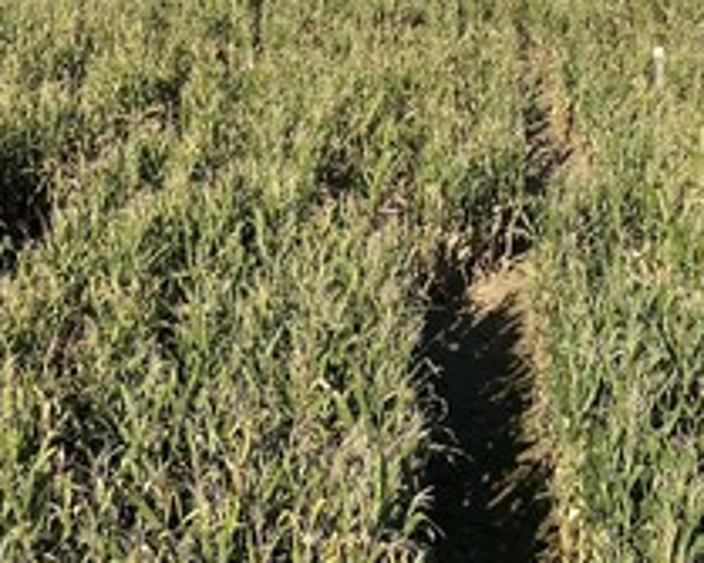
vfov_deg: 21.8
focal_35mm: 68
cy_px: 34
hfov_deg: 25.6
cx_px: -91
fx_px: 1416
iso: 32
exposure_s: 1/2513
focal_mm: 4.25
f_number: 1.8
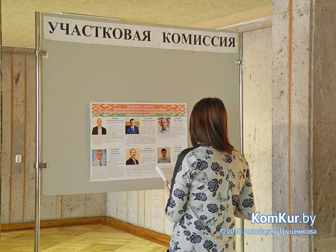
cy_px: 126
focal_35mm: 68
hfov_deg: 28.6
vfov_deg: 21.6
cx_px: 168
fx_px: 660
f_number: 4
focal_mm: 14.5
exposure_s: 1/15
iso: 400
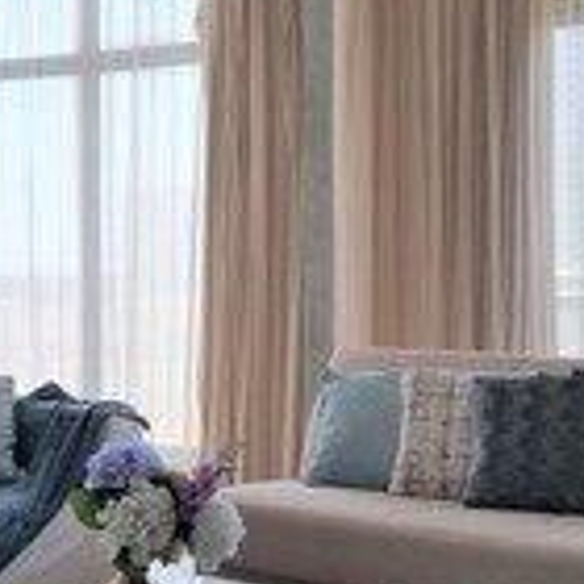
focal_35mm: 75
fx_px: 1432
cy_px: 261
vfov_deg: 23.0
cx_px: 98
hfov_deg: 22.7
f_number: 1.8
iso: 50
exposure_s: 1/206
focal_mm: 5.4
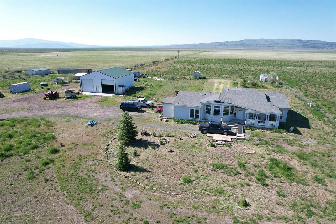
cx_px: 168
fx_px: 205
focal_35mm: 22
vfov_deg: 57.2
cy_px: 112
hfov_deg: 78.6
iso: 110
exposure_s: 1/1000
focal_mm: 8.38
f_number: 2.8
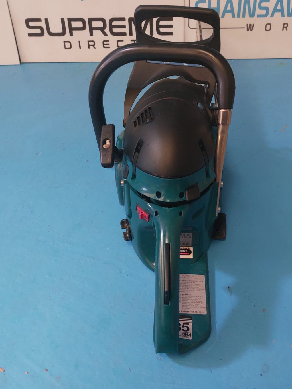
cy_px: 188
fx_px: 304
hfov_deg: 51.3
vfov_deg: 65.3
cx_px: 159
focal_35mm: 27
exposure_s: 1/24
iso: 640
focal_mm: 5.23
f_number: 1.8
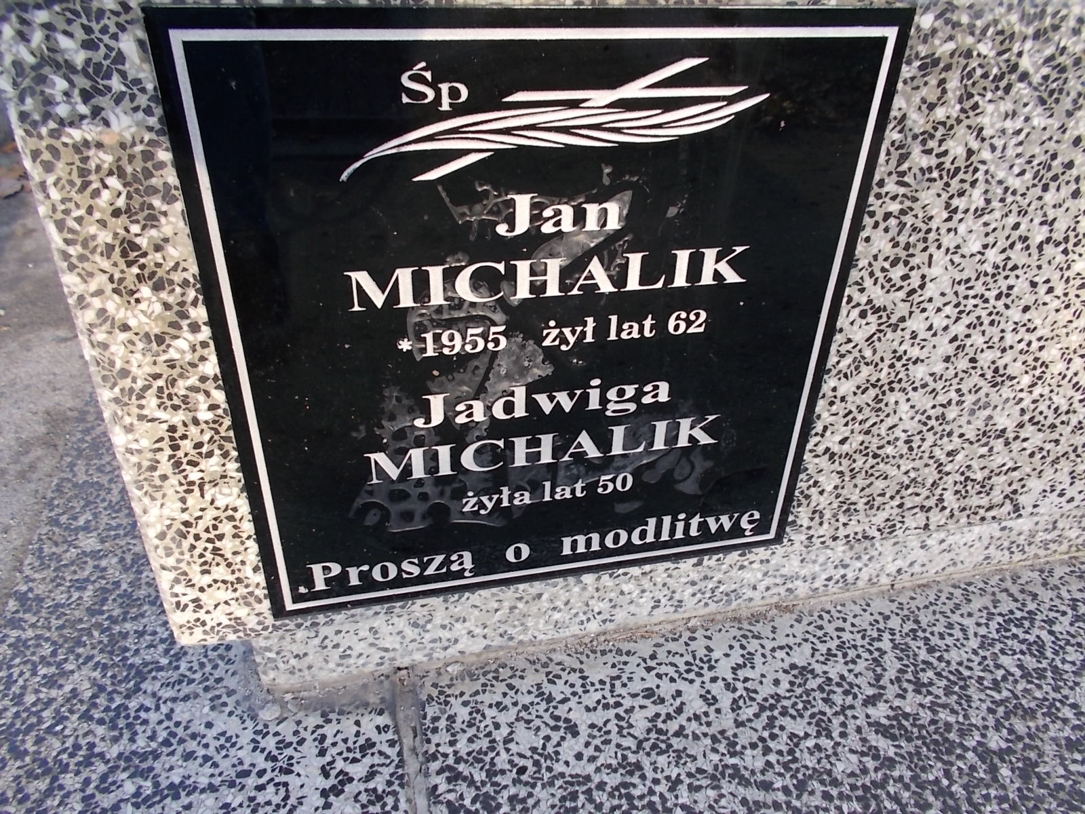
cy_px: 407
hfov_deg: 67.3
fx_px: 815
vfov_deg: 53.1
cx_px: 542
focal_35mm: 26
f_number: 3.2
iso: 80
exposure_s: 1/100
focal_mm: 4.6
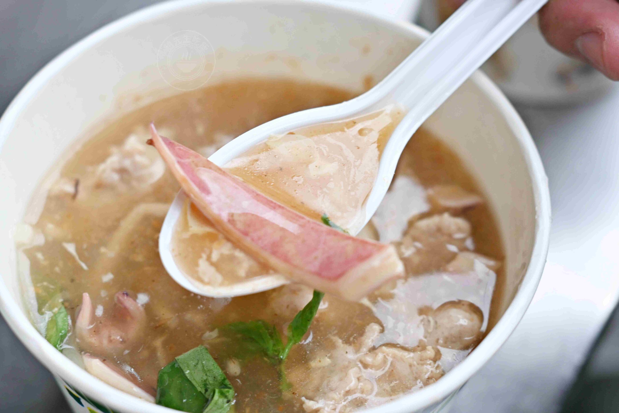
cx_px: 310
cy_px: 206
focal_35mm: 75
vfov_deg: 18.2
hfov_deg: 27.0
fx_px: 1290
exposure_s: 1/200
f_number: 3.2
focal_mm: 50
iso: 200
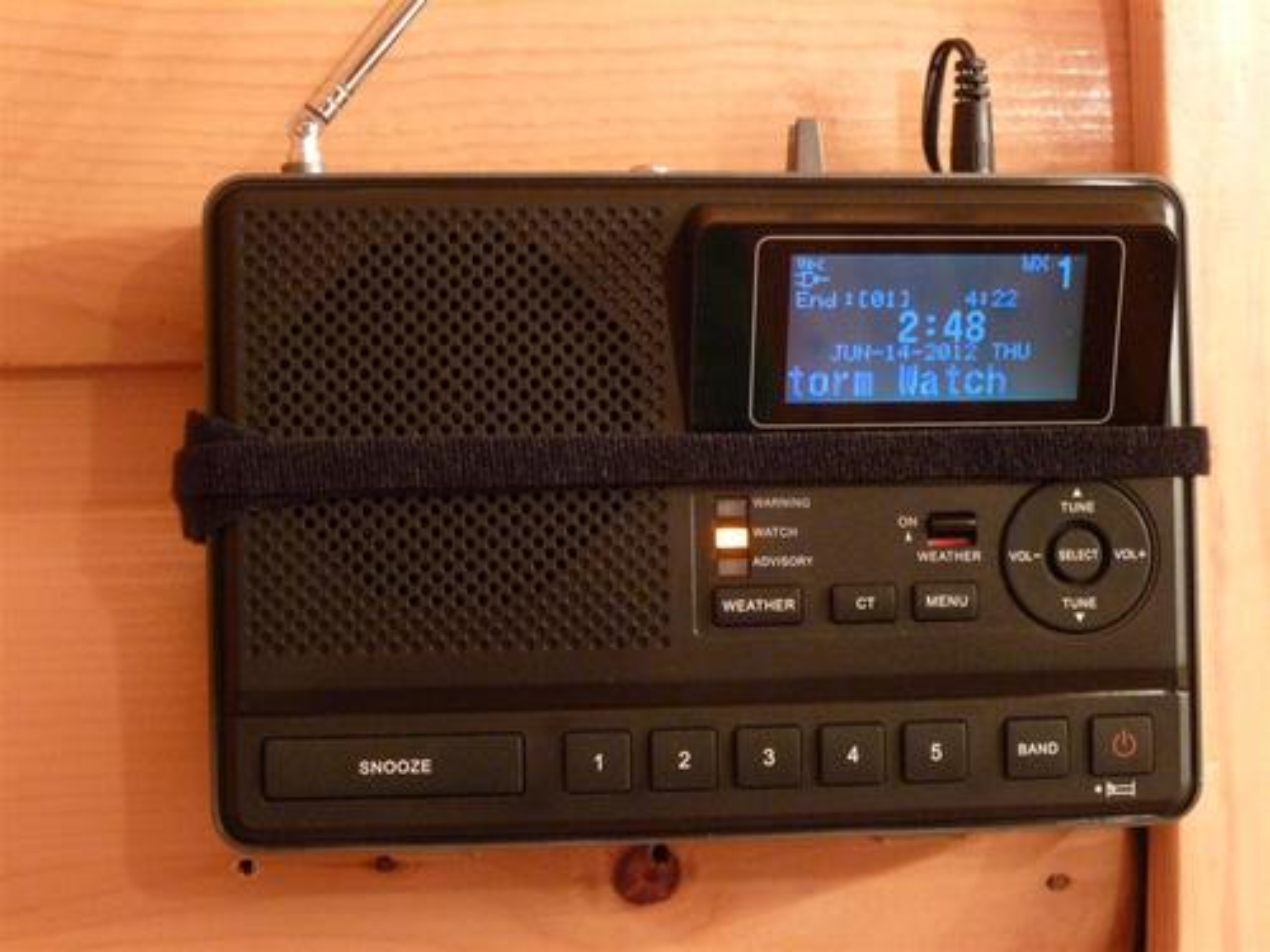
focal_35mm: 75
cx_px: 635
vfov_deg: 19.6
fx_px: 2752
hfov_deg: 26.0
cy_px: 476
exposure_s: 1/4
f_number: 4.4
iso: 640
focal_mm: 13.3
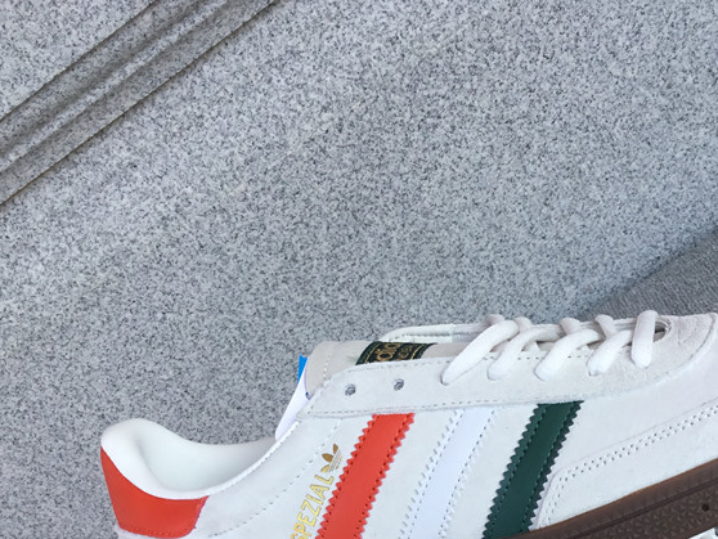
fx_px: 1038
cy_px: 385
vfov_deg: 28.8
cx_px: 470
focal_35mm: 50
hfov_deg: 37.8
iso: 25
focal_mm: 3.3
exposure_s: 1/522
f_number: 2.4
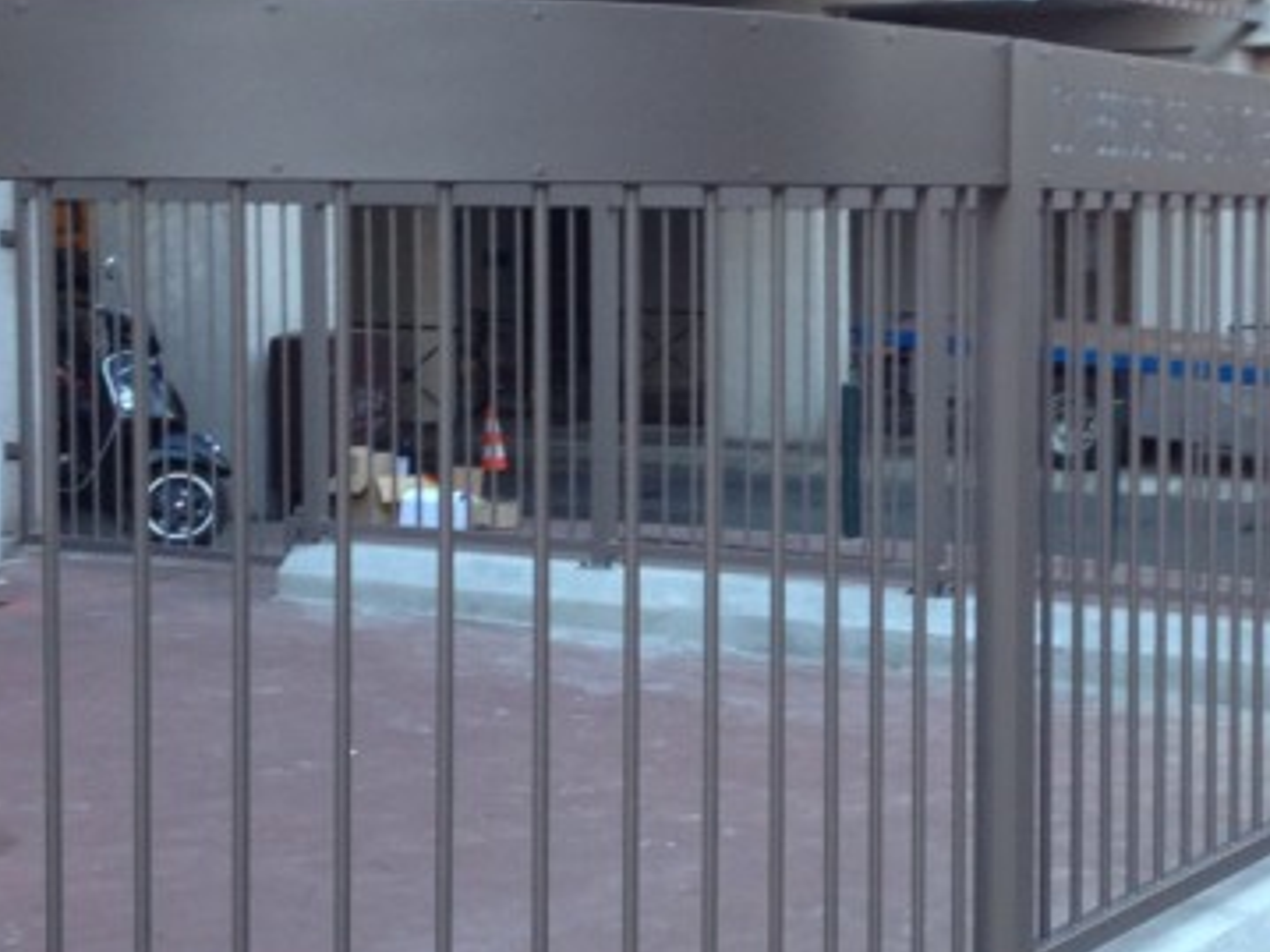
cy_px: 403
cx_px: 877
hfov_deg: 24.9
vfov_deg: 18.9
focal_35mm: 78
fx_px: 2861
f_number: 2.4
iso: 64
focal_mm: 4.28
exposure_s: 1/60
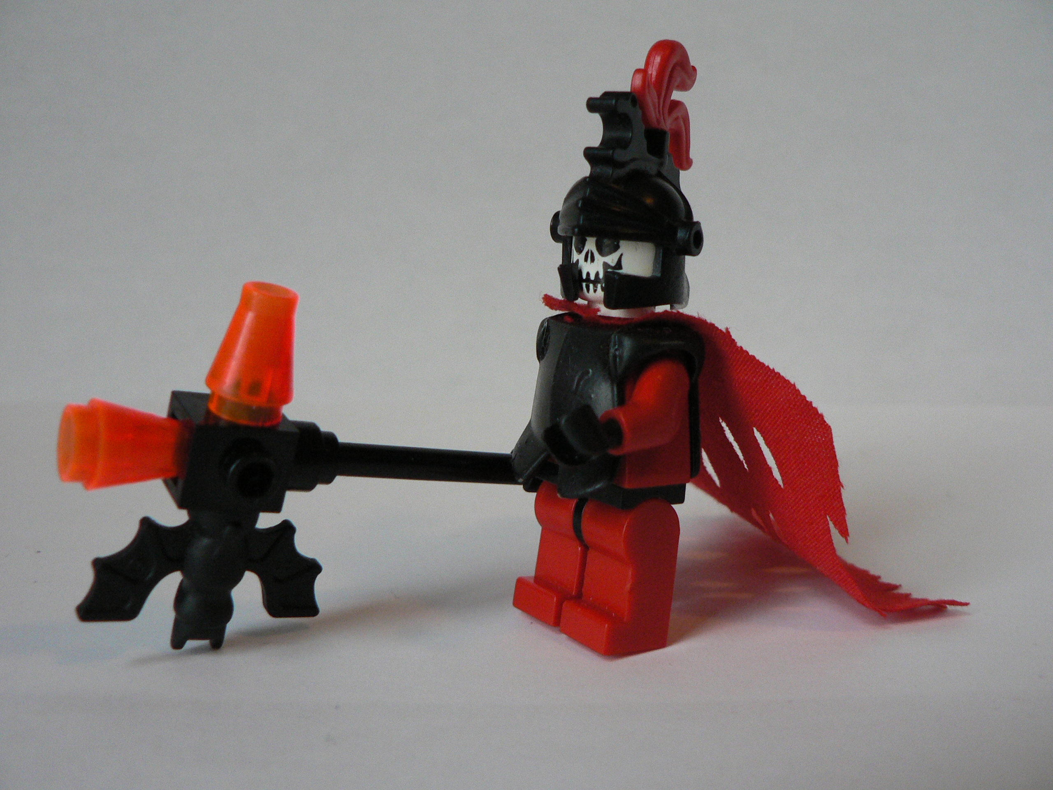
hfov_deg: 51.4
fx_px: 1095
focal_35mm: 36
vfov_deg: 39.7
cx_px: 526
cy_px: 395
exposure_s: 1/25
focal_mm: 6
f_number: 2.8
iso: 200
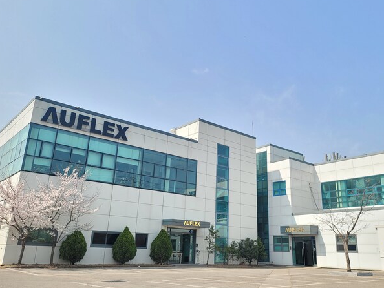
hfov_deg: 52.5
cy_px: 143
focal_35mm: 35
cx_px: 213
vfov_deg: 40.7
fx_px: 388
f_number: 1.8
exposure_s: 1/1437
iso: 40
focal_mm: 5
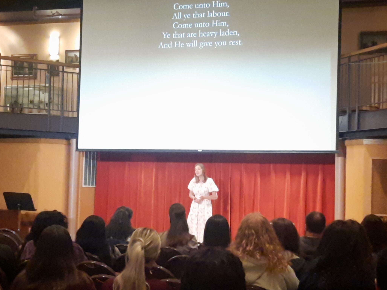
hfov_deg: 58.3
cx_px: 208
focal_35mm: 31
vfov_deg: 45.4
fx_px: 347
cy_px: 158
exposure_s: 1/50
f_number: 2
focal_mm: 4.6
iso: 1600
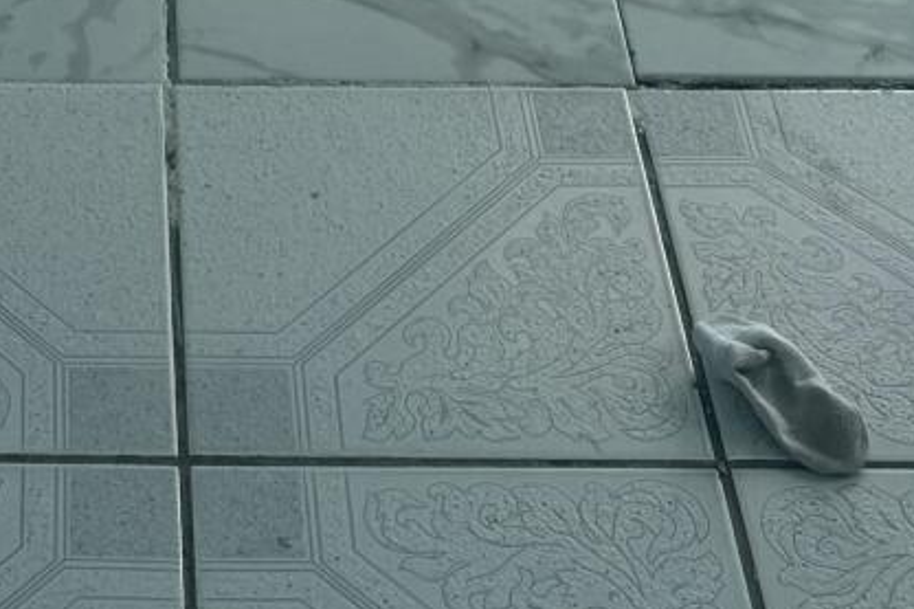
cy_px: -1416
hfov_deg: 16.6
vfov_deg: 8.7
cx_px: -46
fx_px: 3045
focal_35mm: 120
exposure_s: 1/503
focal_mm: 6.76
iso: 80
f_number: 1.78
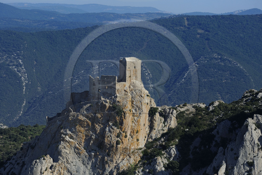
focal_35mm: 200
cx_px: 131
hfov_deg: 10.3
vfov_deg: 6.9
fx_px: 1455
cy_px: 88
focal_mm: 200
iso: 400
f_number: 8
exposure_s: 1/1250
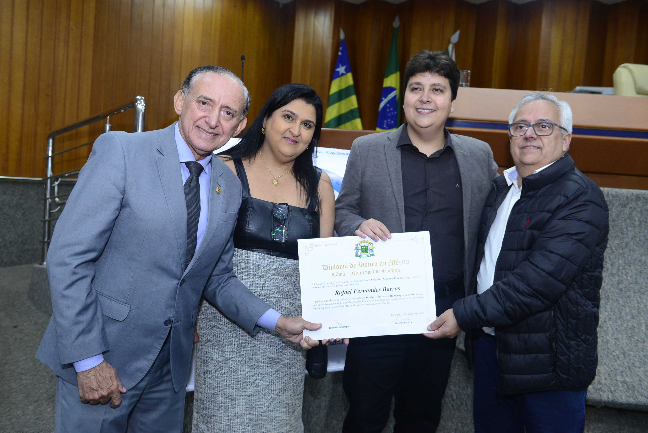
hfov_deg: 58.7
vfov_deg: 41.1
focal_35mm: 32
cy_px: 216
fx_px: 576
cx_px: 324
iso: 2500
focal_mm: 32
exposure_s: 1/125
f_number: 5.6
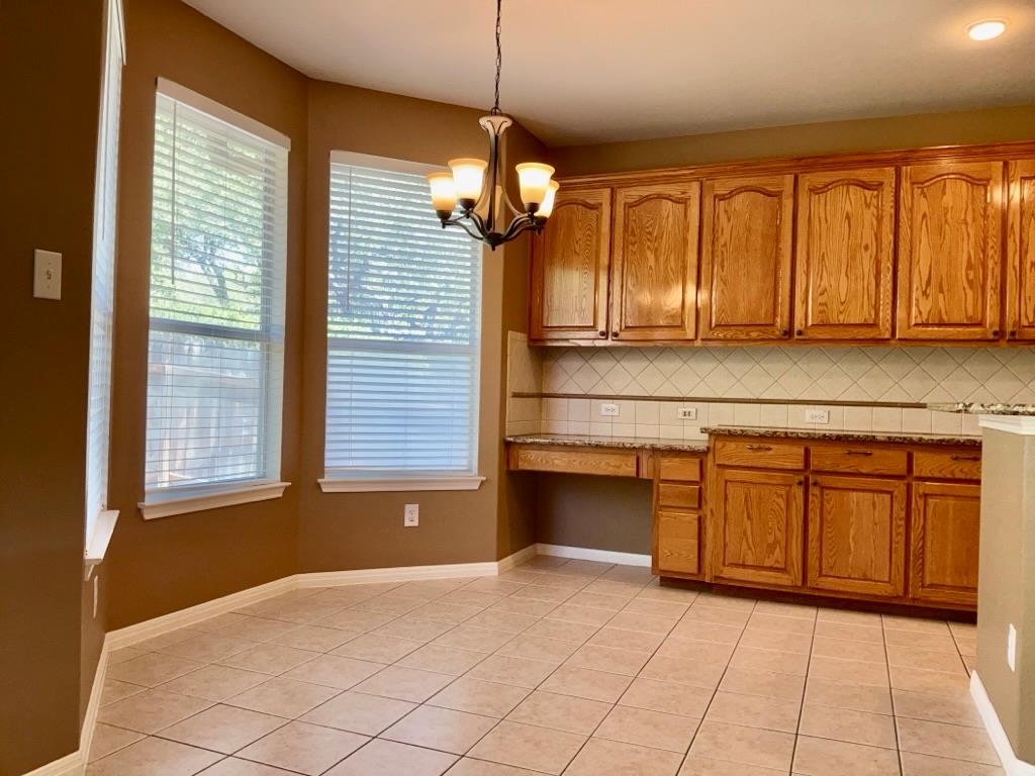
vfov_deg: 51.4
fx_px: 807
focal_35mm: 27
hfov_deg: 65.3
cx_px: 518
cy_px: 388
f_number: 1.8
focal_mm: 3
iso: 25
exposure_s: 1/60
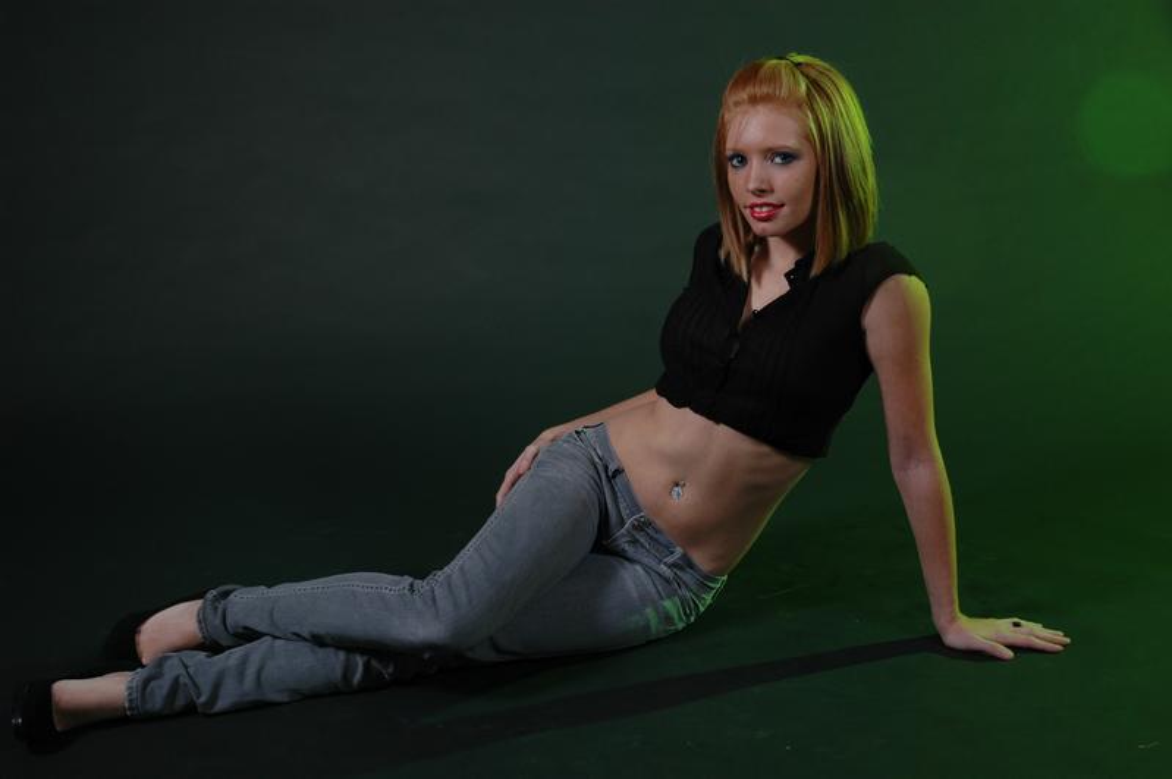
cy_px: 390
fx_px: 1854
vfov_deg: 23.7
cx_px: 586
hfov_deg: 35.1
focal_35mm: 57
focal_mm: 38
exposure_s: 1/640
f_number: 5
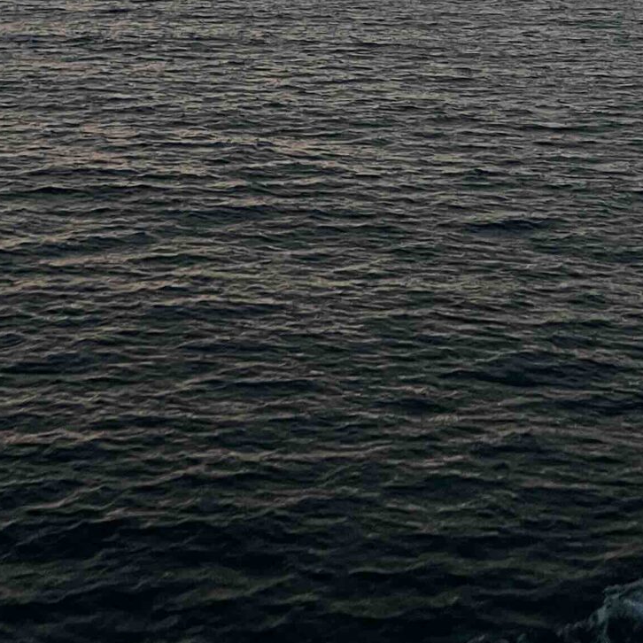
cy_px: -173
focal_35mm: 81
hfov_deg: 20.9
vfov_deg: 19.8
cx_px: 66
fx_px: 1702
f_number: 1.6
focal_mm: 5.1
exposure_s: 1/50
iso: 250
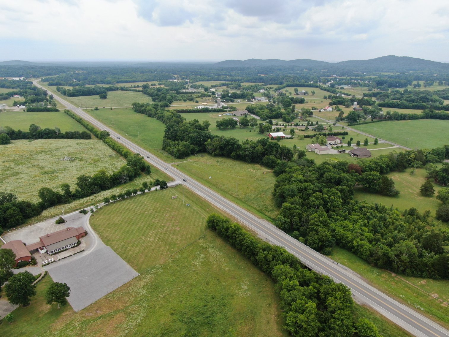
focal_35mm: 24
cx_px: 224
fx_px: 311
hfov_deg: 71.6
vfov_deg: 56.8
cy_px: 168
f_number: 2.8
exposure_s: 1/800
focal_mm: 4.39
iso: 100
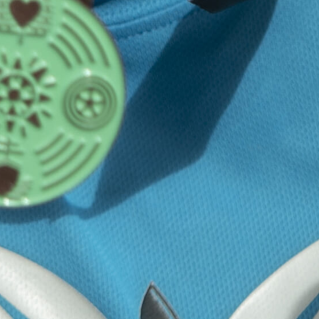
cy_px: -422
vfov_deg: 1.5
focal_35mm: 1153
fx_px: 12021
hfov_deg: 1.5
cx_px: 317
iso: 100
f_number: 3.5
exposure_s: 1/2000
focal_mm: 125
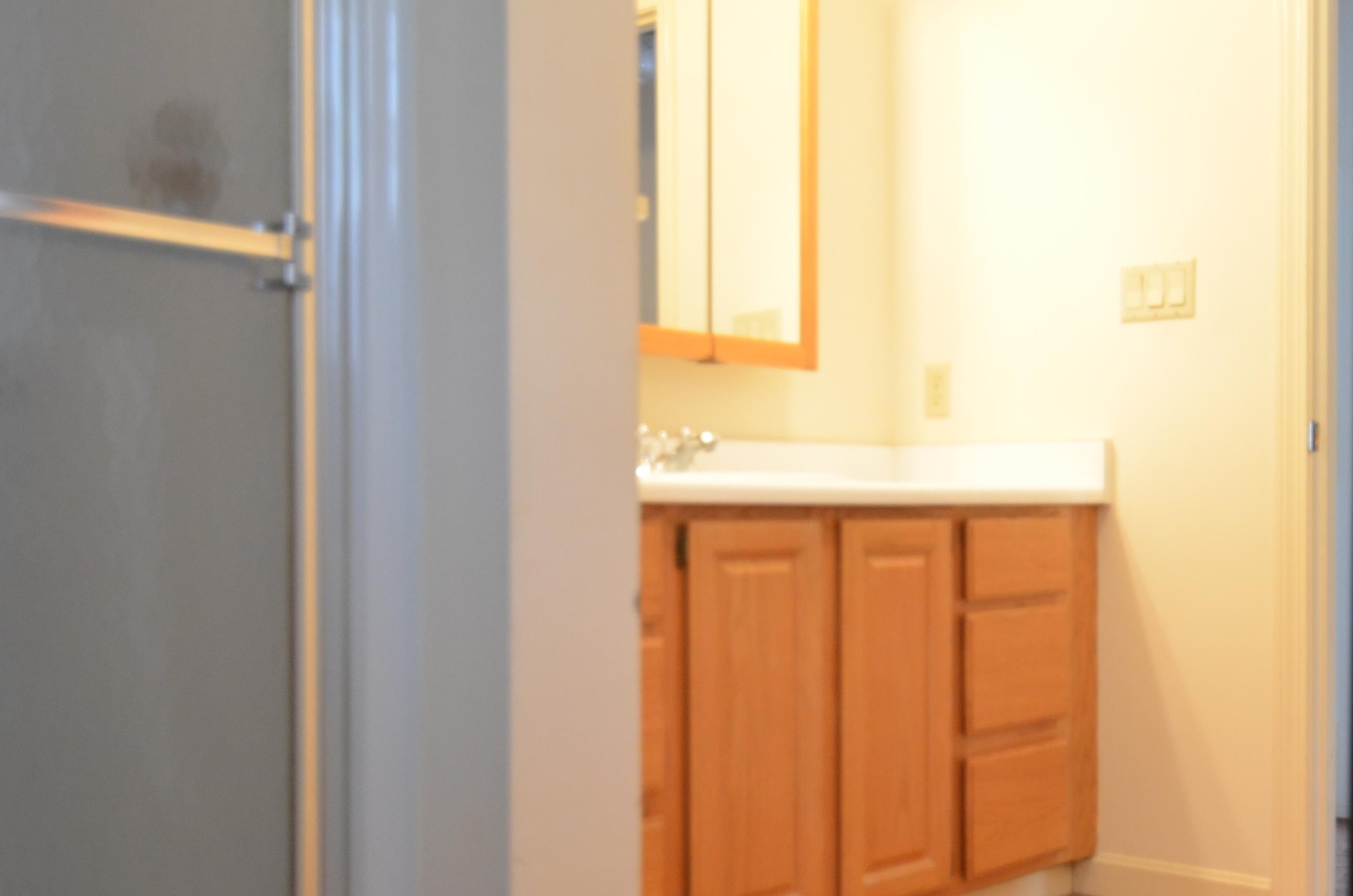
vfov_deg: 31.6
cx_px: 803
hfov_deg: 46.3
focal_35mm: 42
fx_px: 1575
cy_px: 544
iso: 800
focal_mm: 16
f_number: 3.2
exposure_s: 1/40
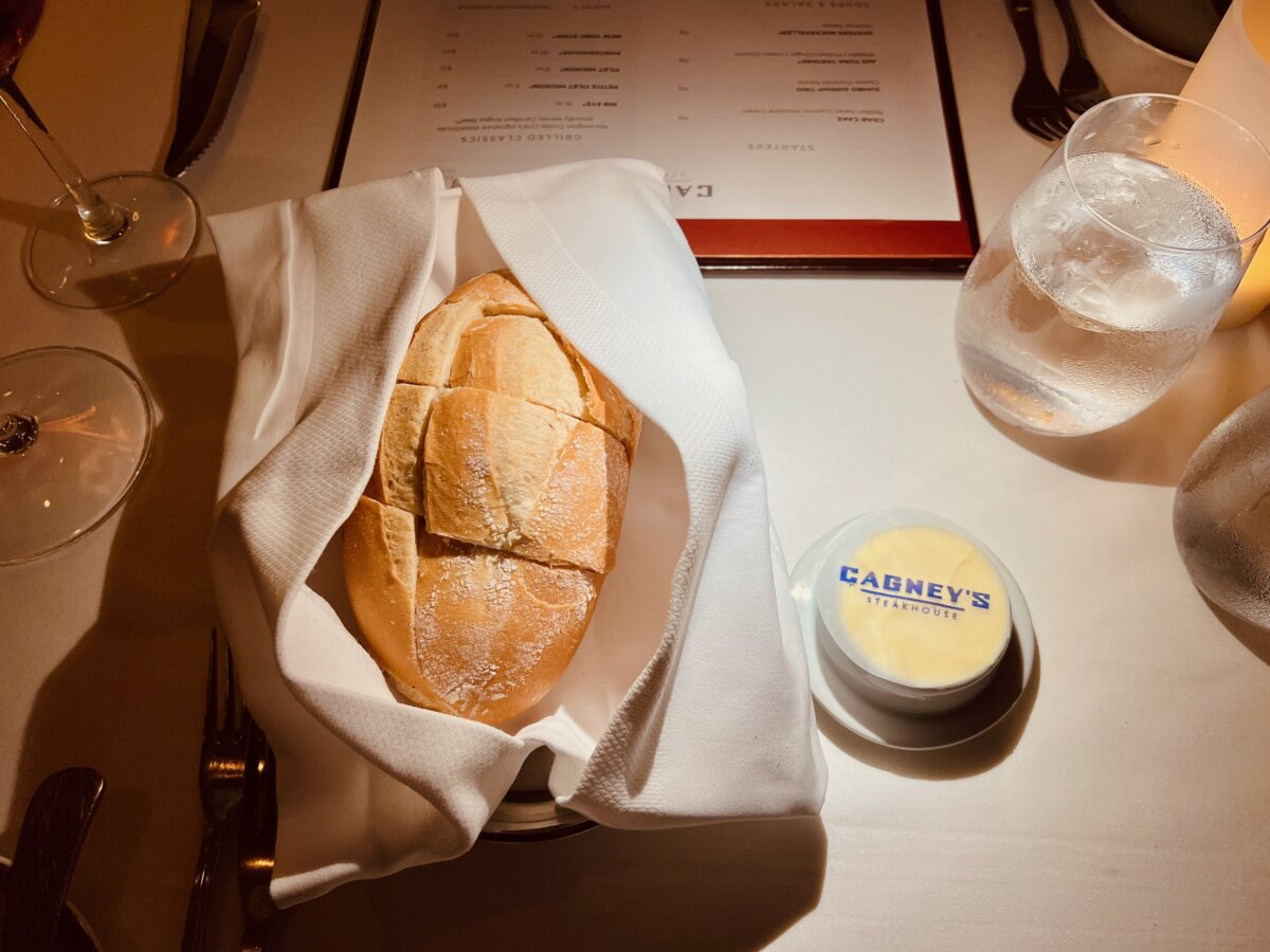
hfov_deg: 67.3
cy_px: 476
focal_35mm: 26
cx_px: 635
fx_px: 954
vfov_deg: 53.1
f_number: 1.5
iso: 125
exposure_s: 1/117
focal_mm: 5.7
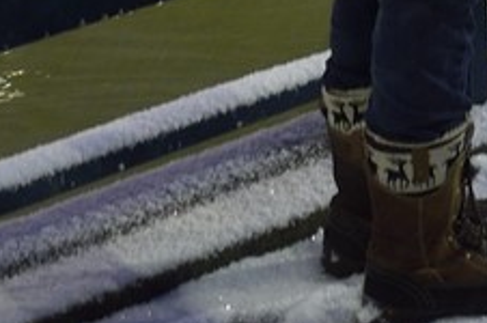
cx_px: 877
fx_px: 2296
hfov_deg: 11.3
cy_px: -773
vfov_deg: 6.9
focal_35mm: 170
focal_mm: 24
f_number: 4
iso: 800
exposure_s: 1/5
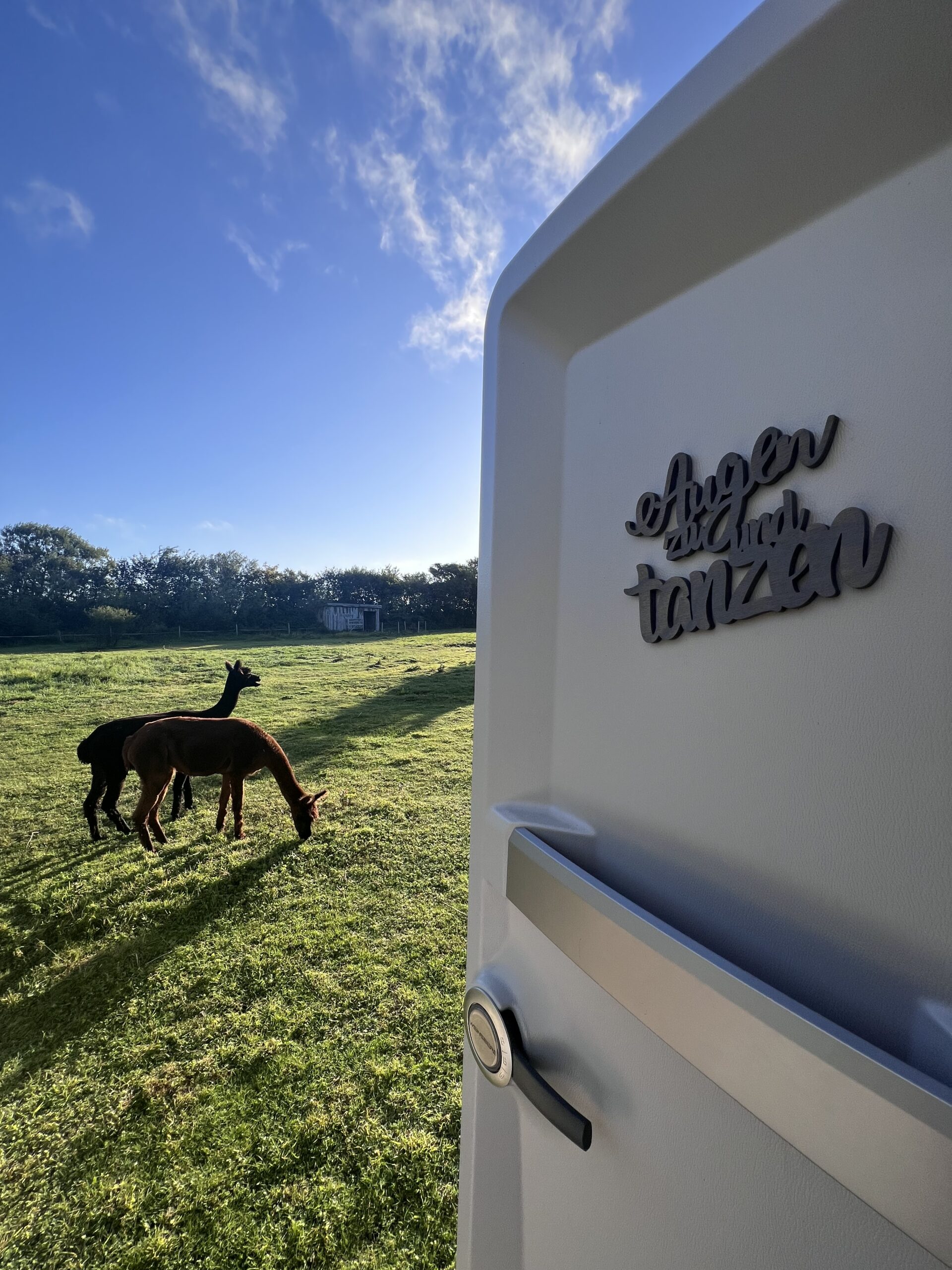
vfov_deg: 106.2
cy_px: 635
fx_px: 477
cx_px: 476
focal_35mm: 13
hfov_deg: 89.9
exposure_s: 1/919
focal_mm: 1.57
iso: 32
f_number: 1.8
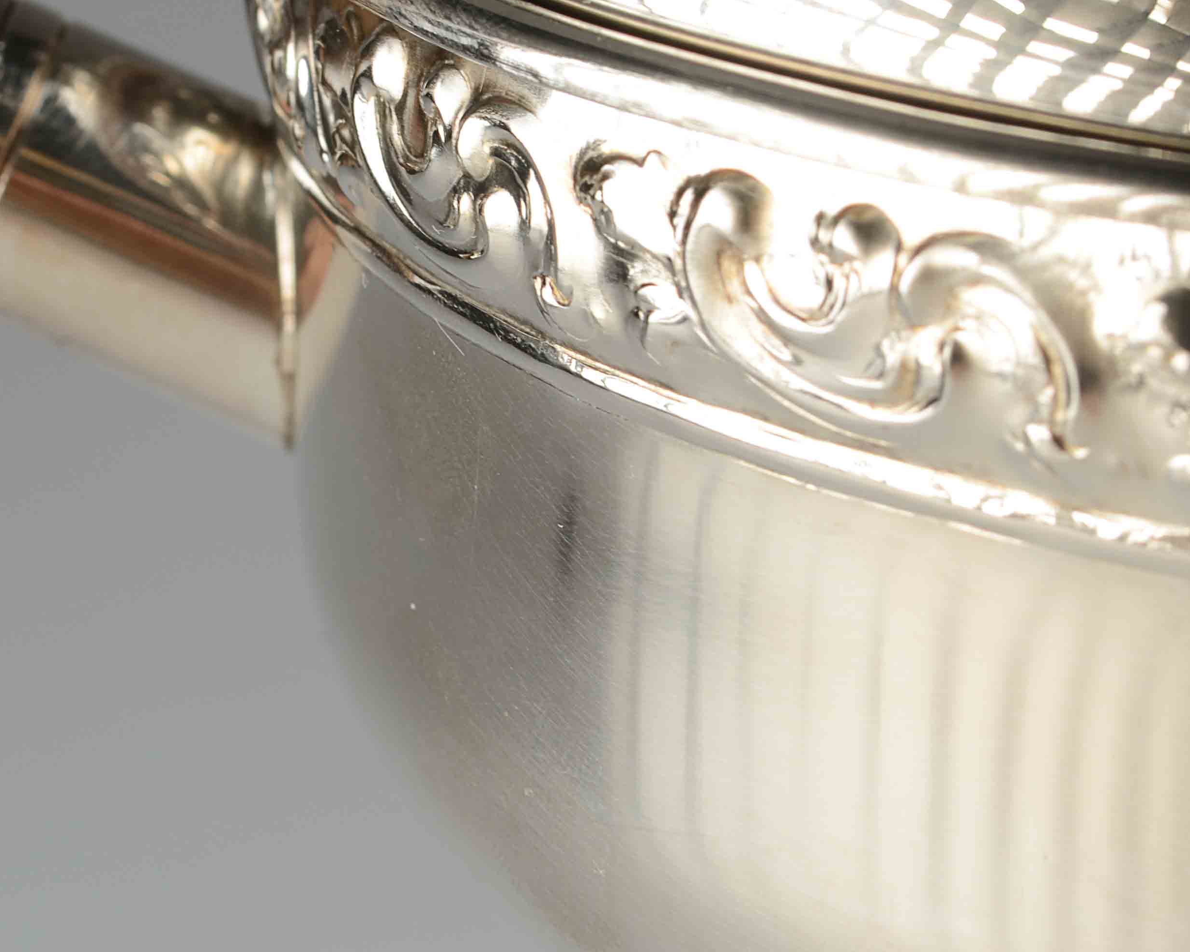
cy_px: 232
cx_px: 410
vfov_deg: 9.9
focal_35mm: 155
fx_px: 5456
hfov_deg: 12.4
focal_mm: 55
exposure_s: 1/80
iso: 100
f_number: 14
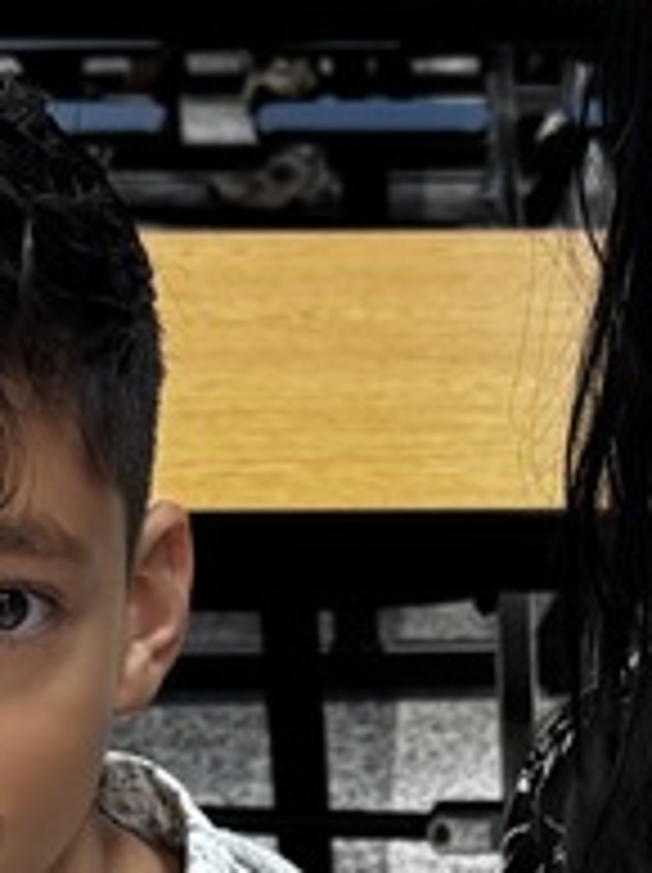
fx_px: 3196
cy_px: 1238
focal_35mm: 127
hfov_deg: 11.5
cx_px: 652
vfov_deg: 14.6
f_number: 1.78
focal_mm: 6.76
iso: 250
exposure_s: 1/60
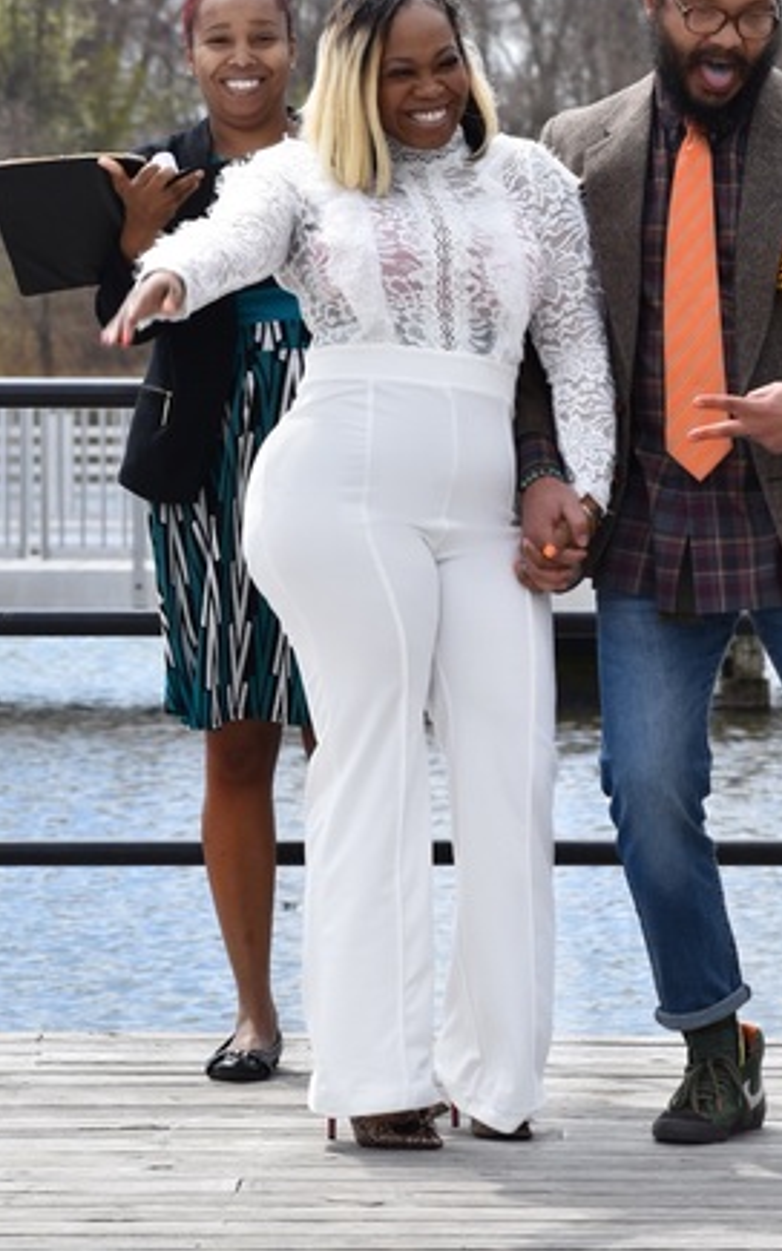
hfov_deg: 6.2
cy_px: 526
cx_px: 543
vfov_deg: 9.9
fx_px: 7193
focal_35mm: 211
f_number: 8
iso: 100
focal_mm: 100
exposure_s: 1/250
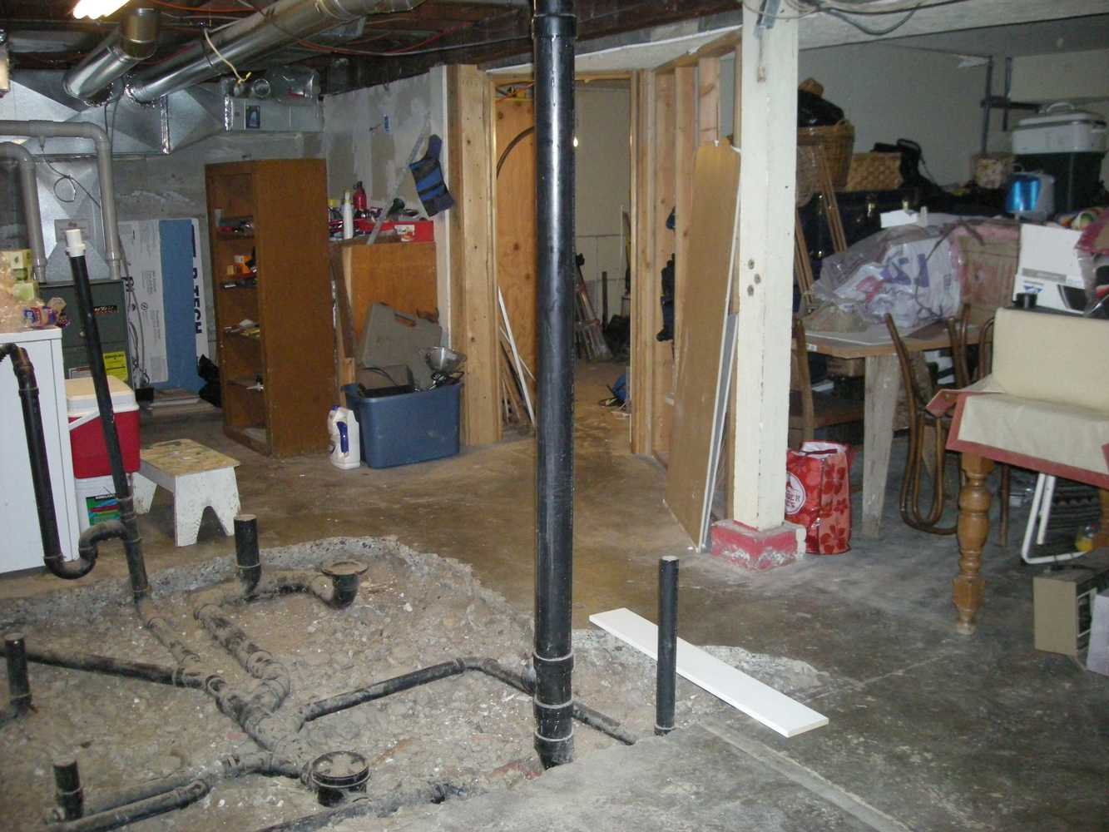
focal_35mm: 35
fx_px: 1121
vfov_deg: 40.7
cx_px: 554
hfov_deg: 52.6
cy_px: 416
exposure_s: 1/60
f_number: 2.8
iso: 454
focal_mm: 5.7
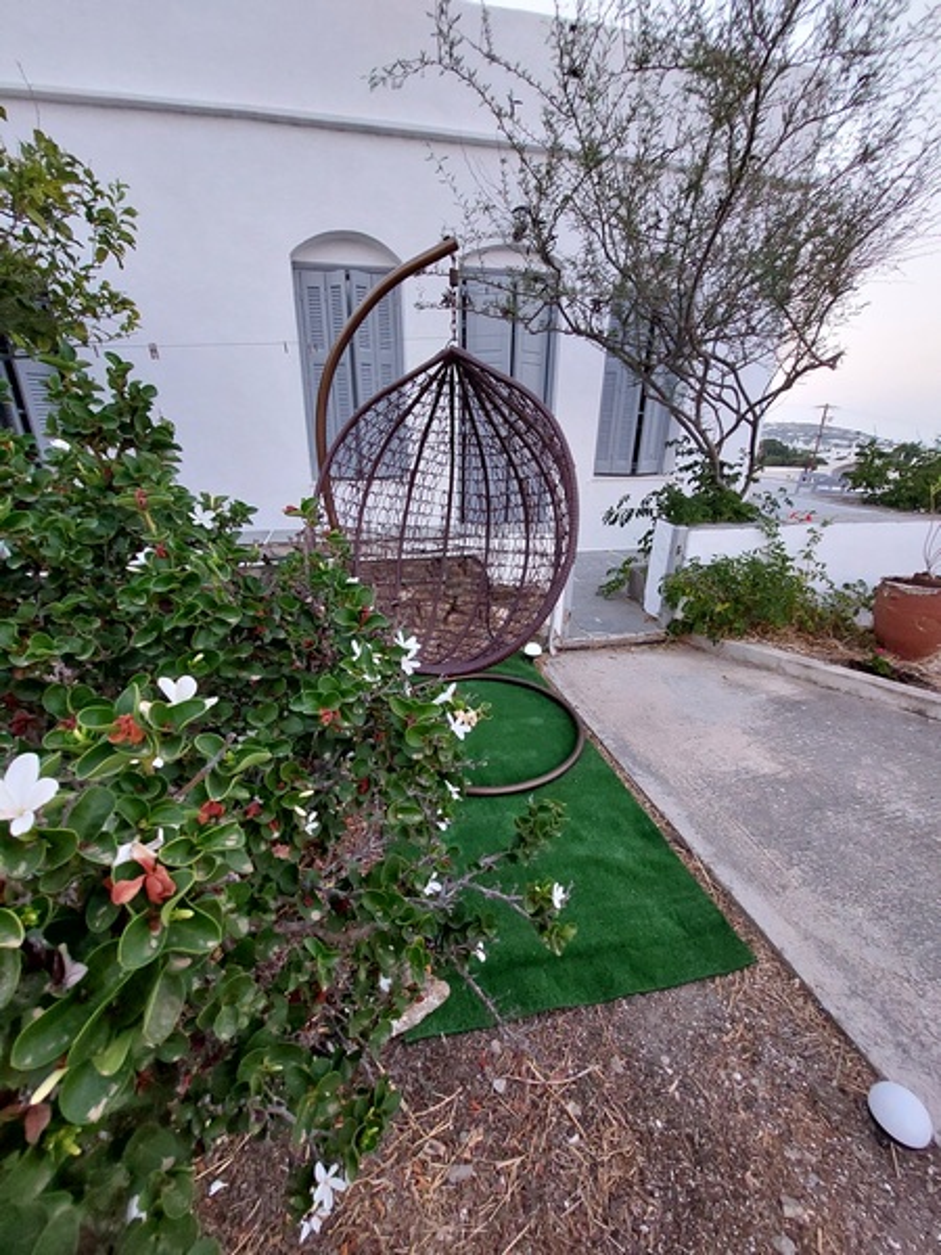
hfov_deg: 89.9
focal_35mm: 13
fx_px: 471
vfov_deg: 106.2
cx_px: 470
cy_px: 628
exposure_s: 1/33
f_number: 2.2
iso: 400
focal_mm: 1.74
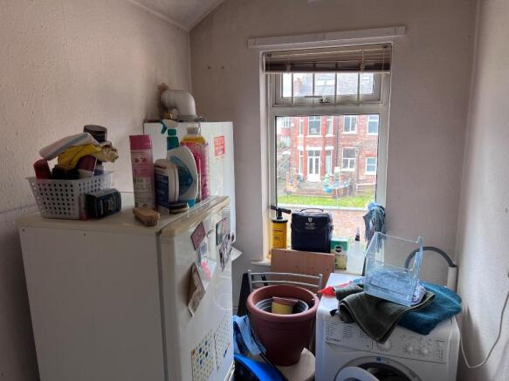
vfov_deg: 53.0
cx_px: 254
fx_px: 382
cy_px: 190
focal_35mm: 26
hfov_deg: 67.3
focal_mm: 5.7
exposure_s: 1/121
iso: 50
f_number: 1.5
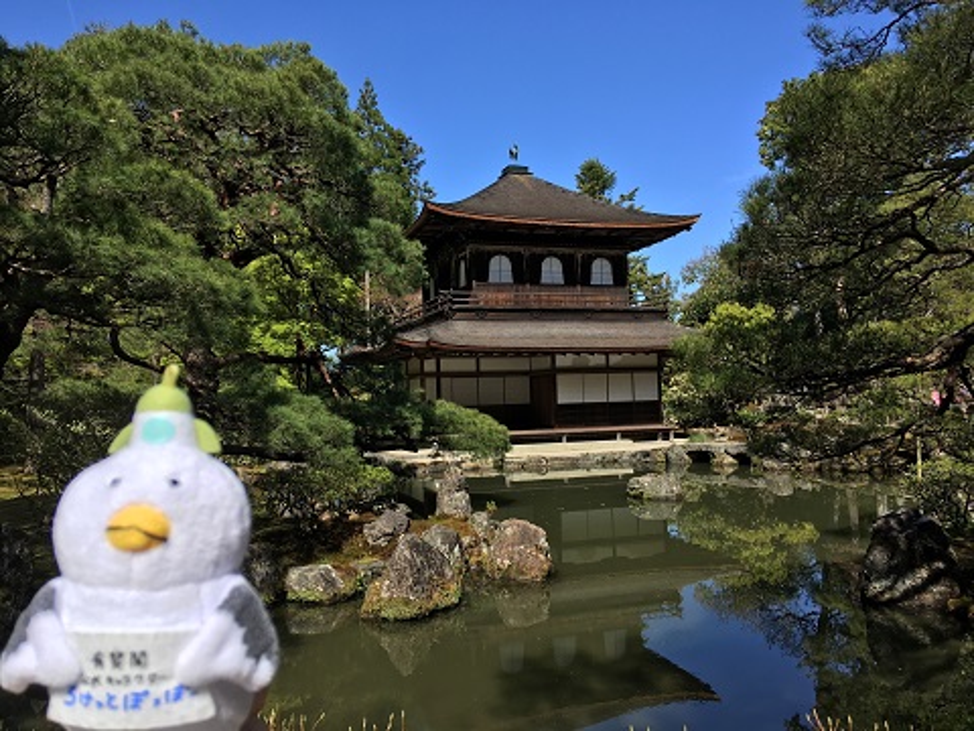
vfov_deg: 48.2
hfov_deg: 61.7
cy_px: 366
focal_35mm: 29
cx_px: 487
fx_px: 816
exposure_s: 1/1261
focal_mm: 4.15
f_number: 2.2
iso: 25
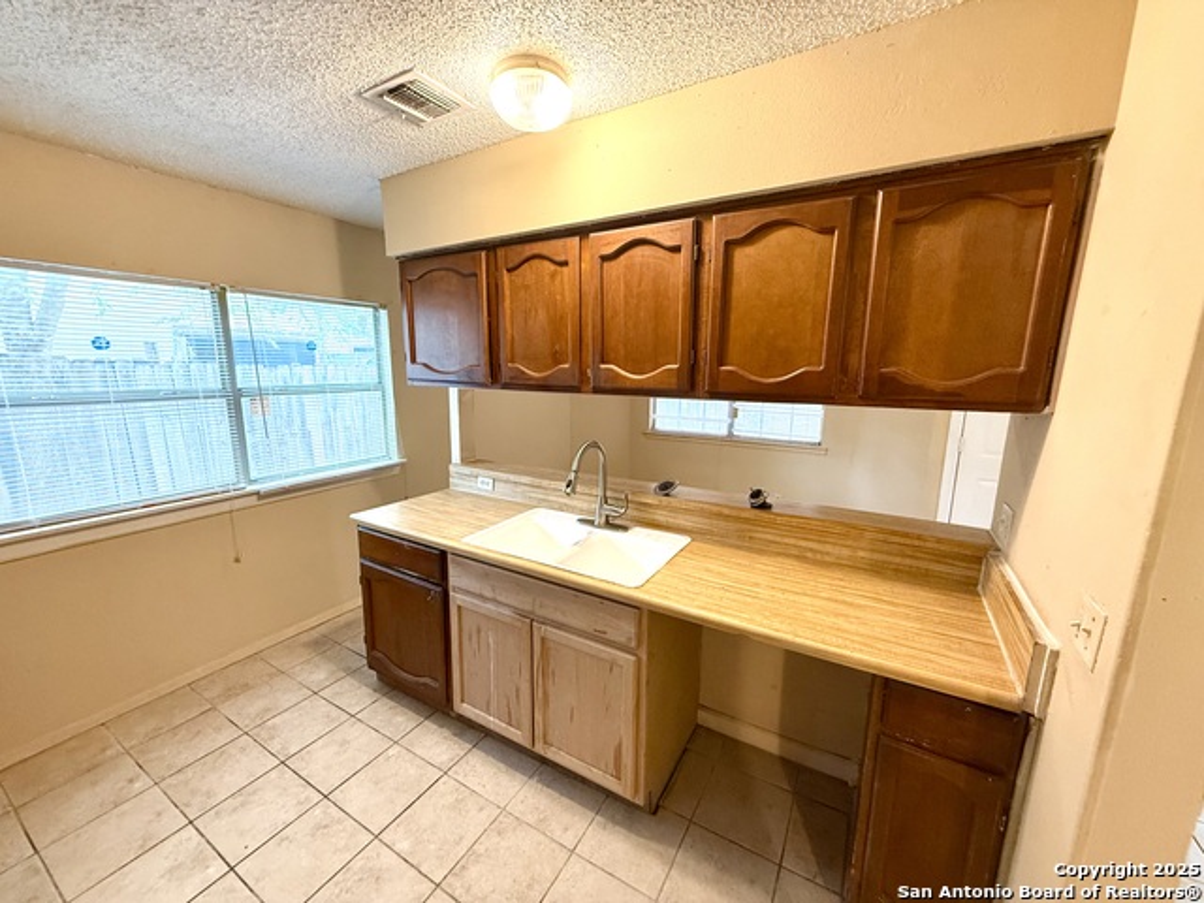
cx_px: 602
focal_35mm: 14
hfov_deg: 102.1
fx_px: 487
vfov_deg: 85.7
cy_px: 452
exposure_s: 1/60
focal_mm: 2.22
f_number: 2.2
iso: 320
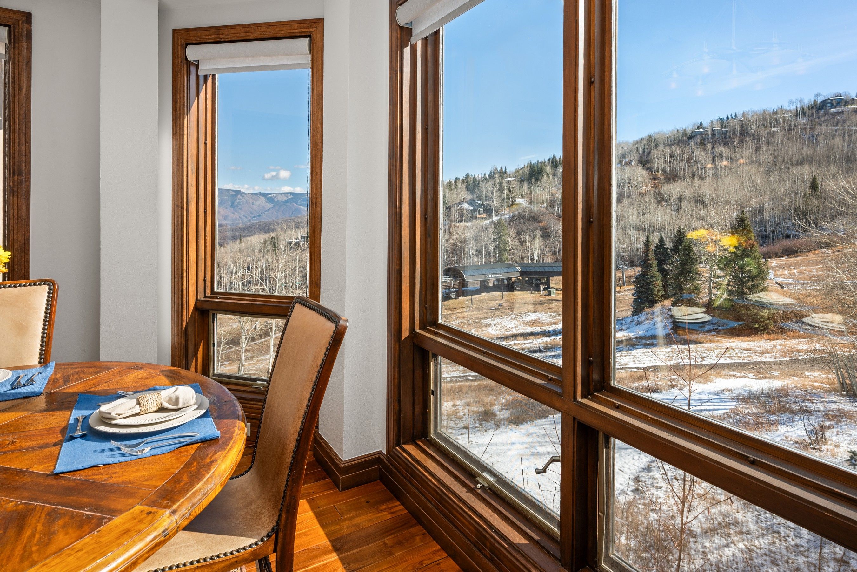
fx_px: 452
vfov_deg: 64.6
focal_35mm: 19
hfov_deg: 86.9
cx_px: 428
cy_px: 286
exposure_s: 1/40
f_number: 7.1
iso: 125
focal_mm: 19
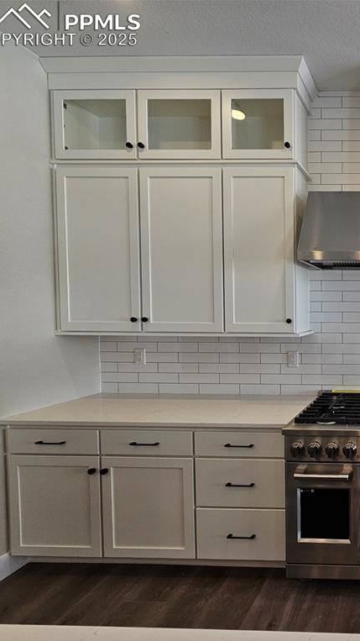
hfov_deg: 43.8
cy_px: 321
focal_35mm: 19
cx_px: 402
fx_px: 323
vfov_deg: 89.6
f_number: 2.2
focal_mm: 2.2
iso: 80
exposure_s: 1/120
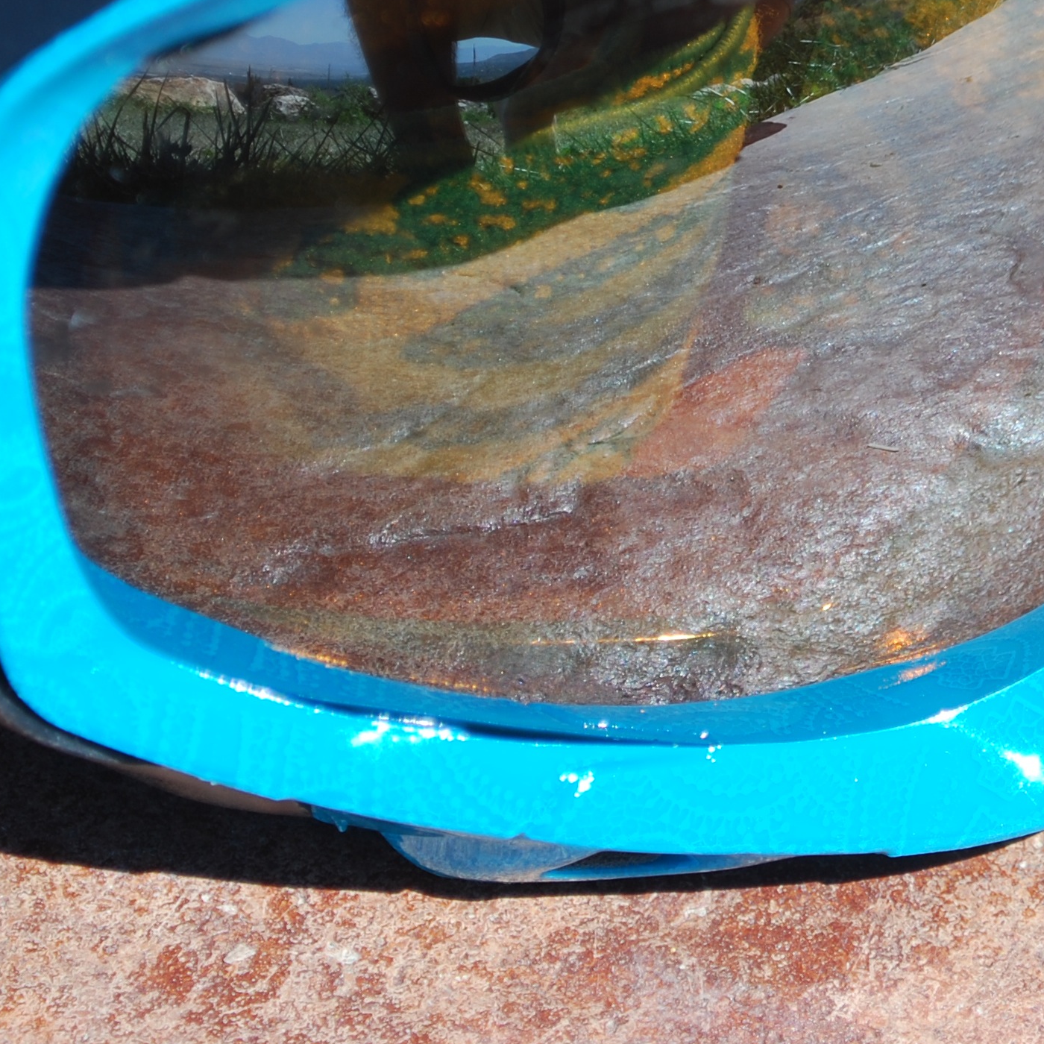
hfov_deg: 9.0
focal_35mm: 194
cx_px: 925
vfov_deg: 9.0
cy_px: 88
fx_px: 6626
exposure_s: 1/160
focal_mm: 55
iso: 100
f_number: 6.3
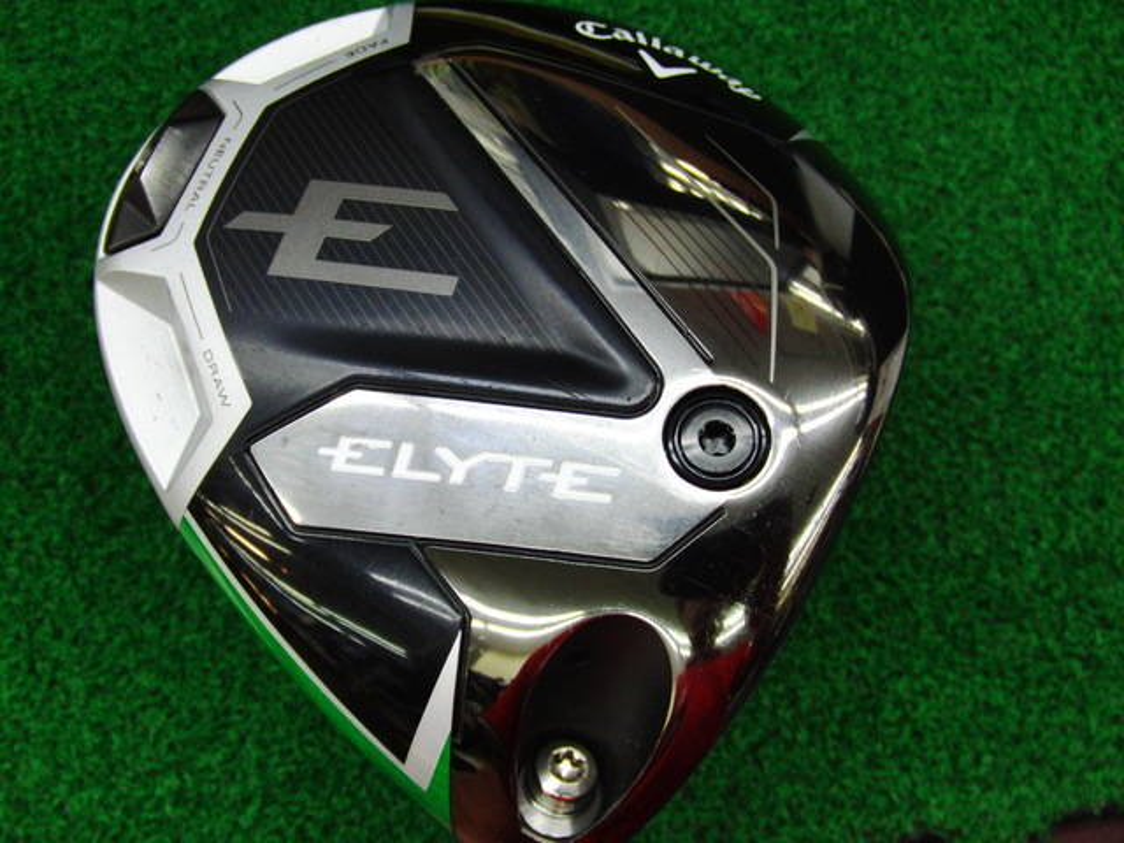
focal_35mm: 37
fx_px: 1201
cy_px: 422
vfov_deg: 38.7
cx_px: 562
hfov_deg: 50.1
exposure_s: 1/80
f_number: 3.6
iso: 320
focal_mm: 6.42
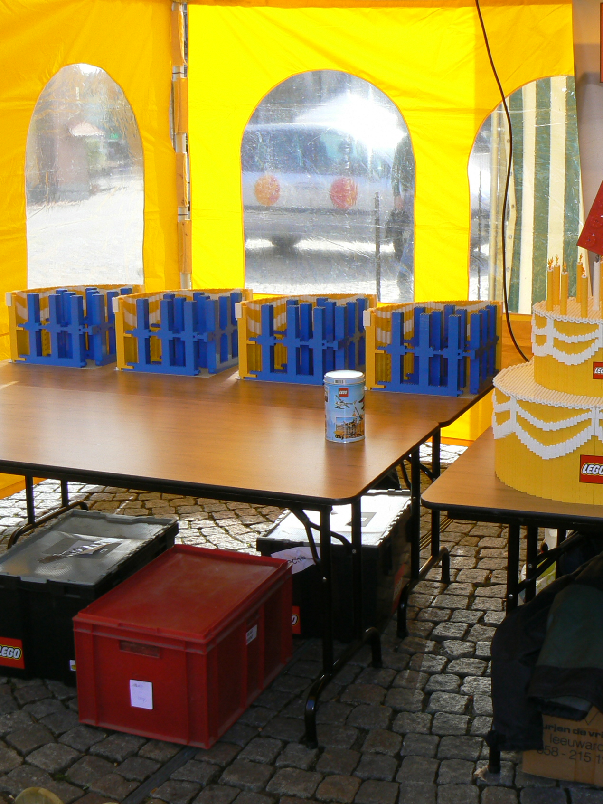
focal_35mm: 49
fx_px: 1138
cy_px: 401
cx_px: 372
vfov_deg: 38.9
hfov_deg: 29.6
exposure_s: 1/160
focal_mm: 6
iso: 80
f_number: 5.6
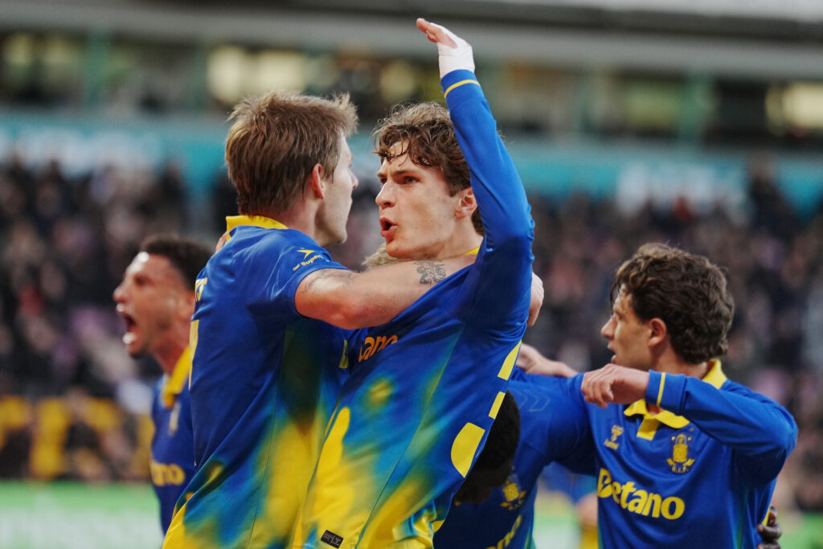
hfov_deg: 10.3
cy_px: 274
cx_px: 412
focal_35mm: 200
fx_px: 4573
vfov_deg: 6.9
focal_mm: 200
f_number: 2.8
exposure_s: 1/1000
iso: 1000
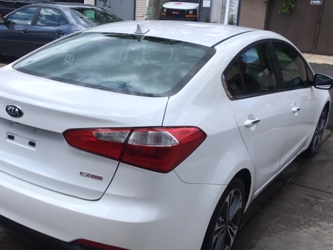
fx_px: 395
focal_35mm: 41
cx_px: 127
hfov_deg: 45.4
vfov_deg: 35.0
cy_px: 153
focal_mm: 4.15
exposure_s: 1/1425
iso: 25
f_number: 2.2
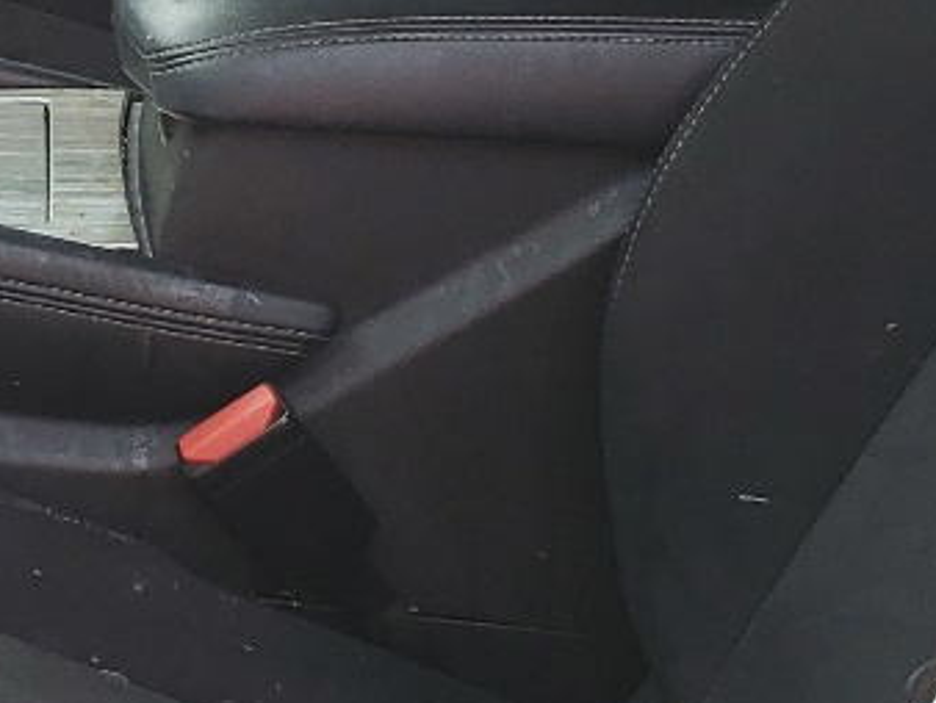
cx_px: -291
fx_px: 3328
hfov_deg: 15.2
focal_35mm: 123
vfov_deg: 12.0
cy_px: 191
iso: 50
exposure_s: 1/385
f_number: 1.5
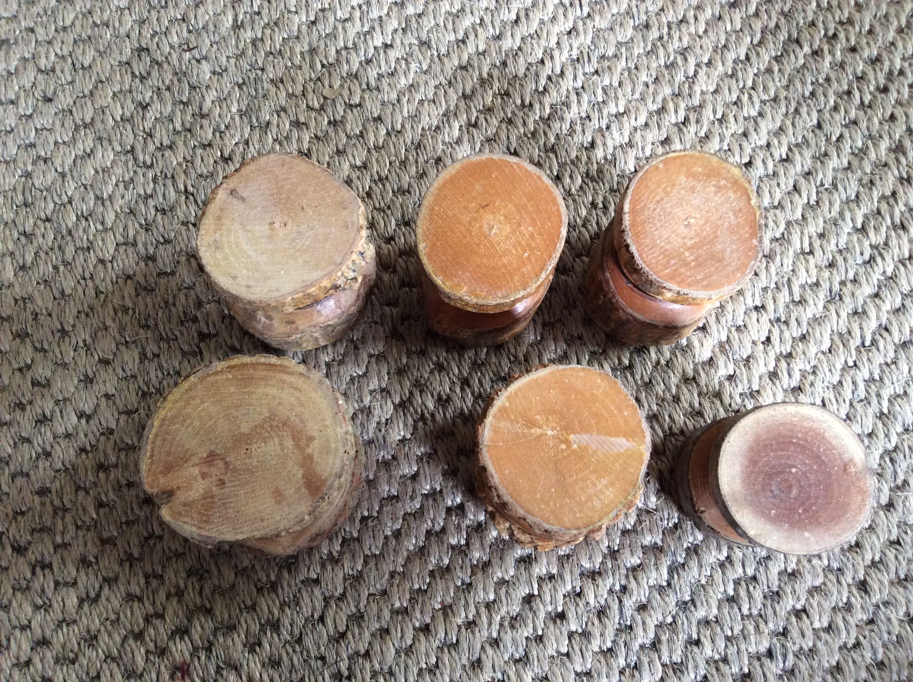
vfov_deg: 44.1
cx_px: 456
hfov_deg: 56.9
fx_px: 843
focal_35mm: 32
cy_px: 341
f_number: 2.4
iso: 160
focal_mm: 3.3
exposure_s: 1/25
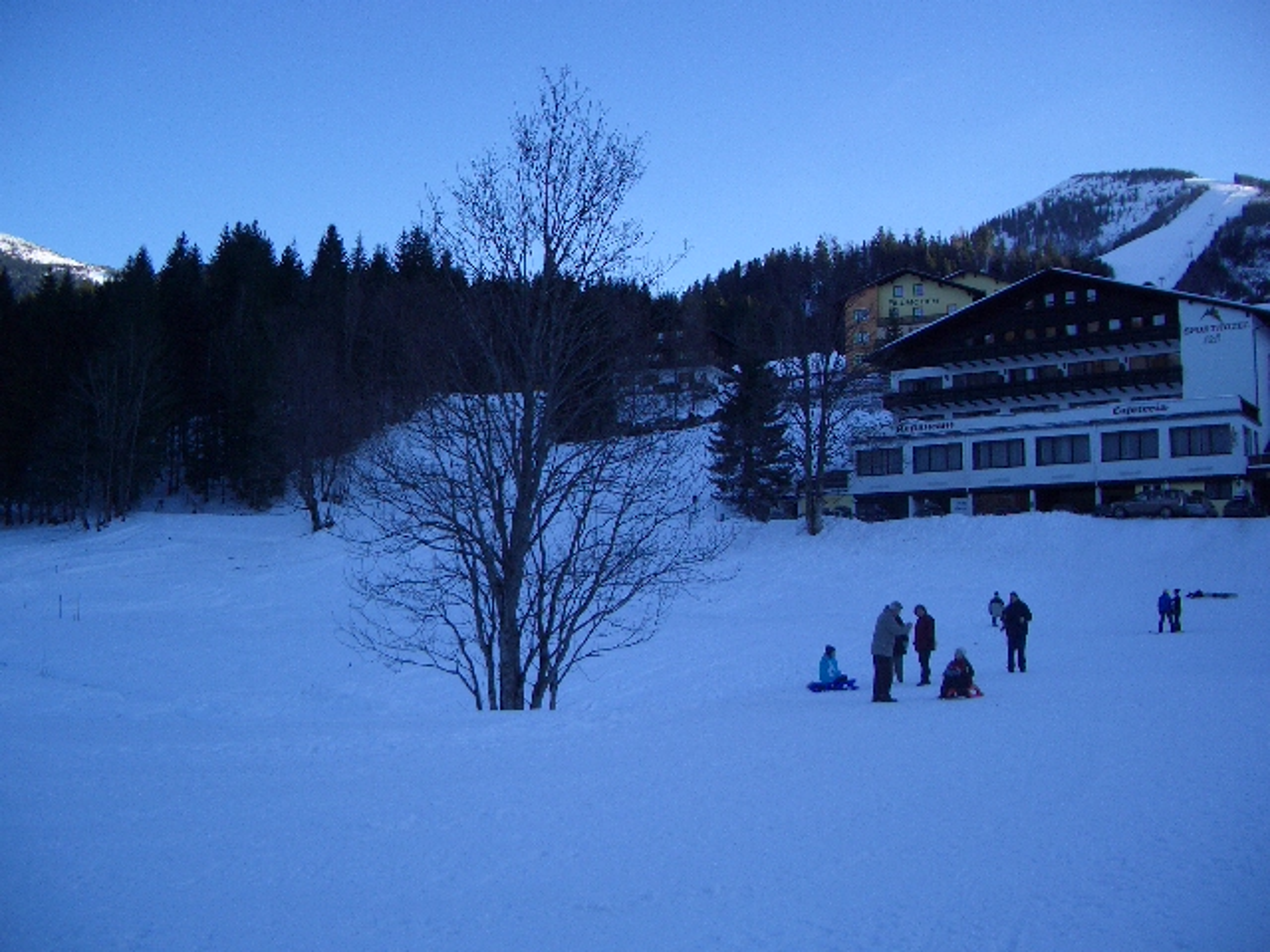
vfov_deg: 40.7
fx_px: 1284
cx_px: 635
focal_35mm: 35
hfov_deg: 52.6
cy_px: 476
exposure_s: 1/500
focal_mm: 5.8
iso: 50
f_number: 2.6
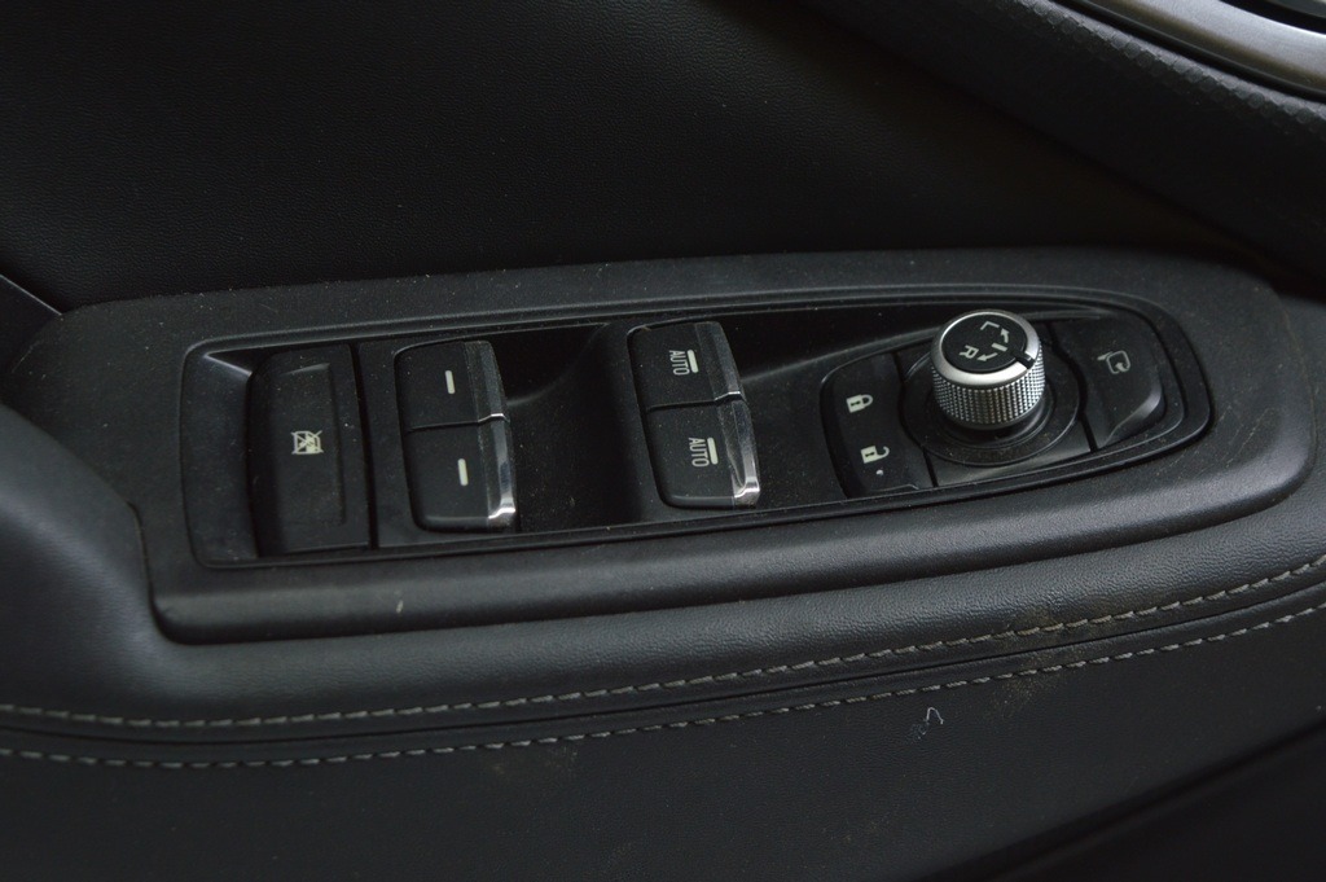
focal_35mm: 75
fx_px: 2760
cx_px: 663
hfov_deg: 27.0
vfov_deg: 18.2
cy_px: 441
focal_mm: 50
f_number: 5.6
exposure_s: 1/40
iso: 400
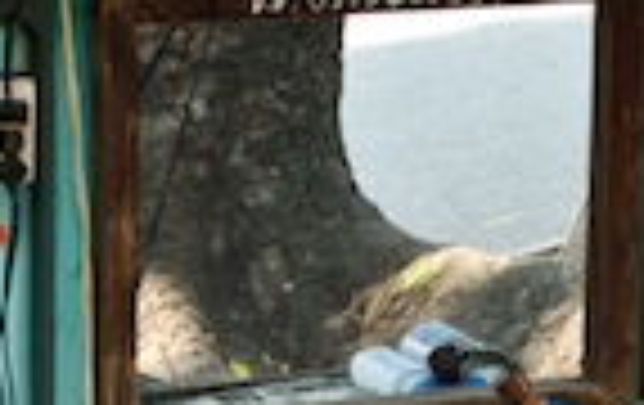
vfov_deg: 3.7
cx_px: 531
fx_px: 6173
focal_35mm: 351
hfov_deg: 6.0
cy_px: 664
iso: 560
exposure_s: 1/100
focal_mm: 44
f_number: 4.8
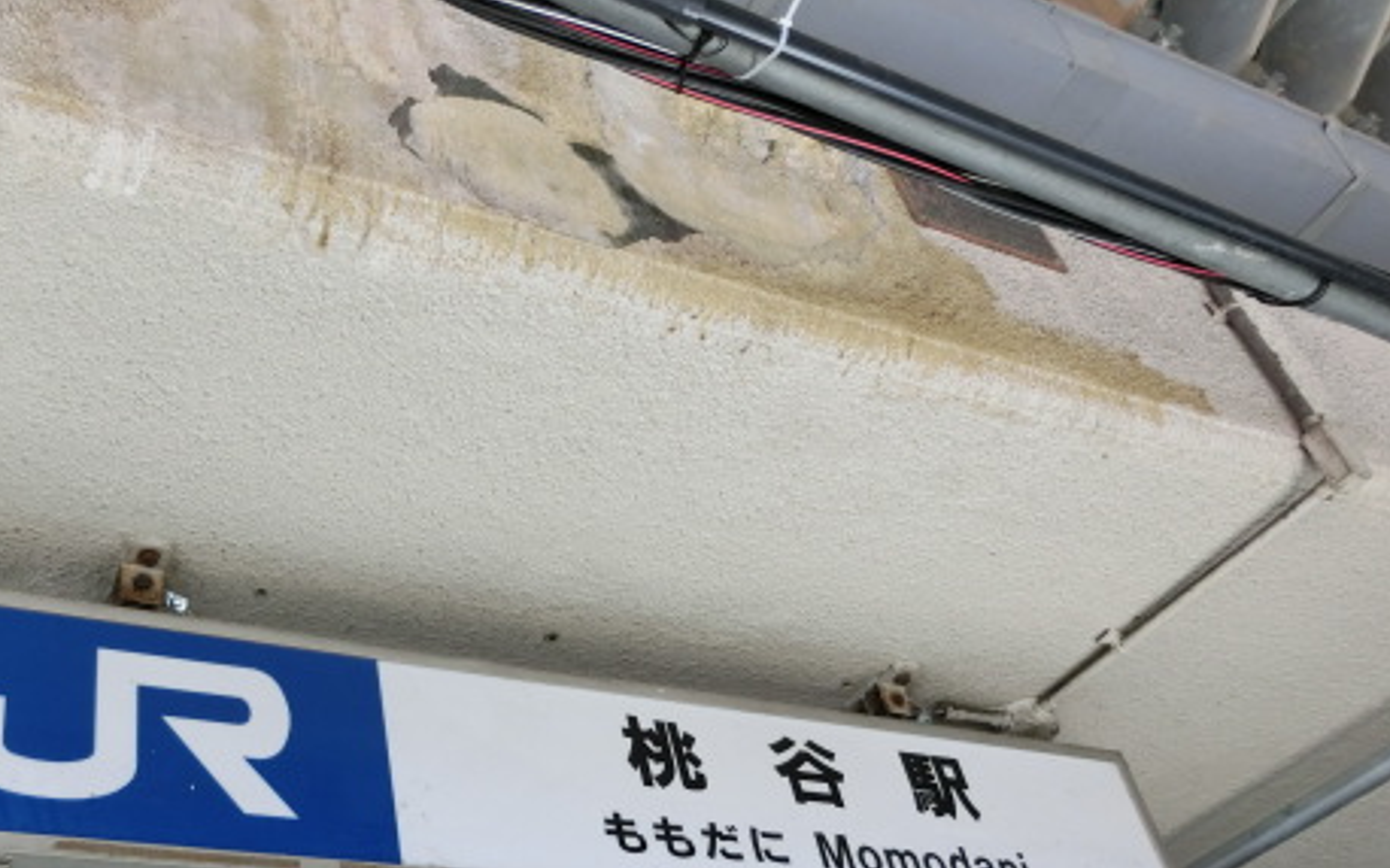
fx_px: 1401
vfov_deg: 34.0
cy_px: 604
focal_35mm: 37
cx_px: 449
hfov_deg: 51.7
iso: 160
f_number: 3.5
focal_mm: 4.5
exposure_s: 1/125
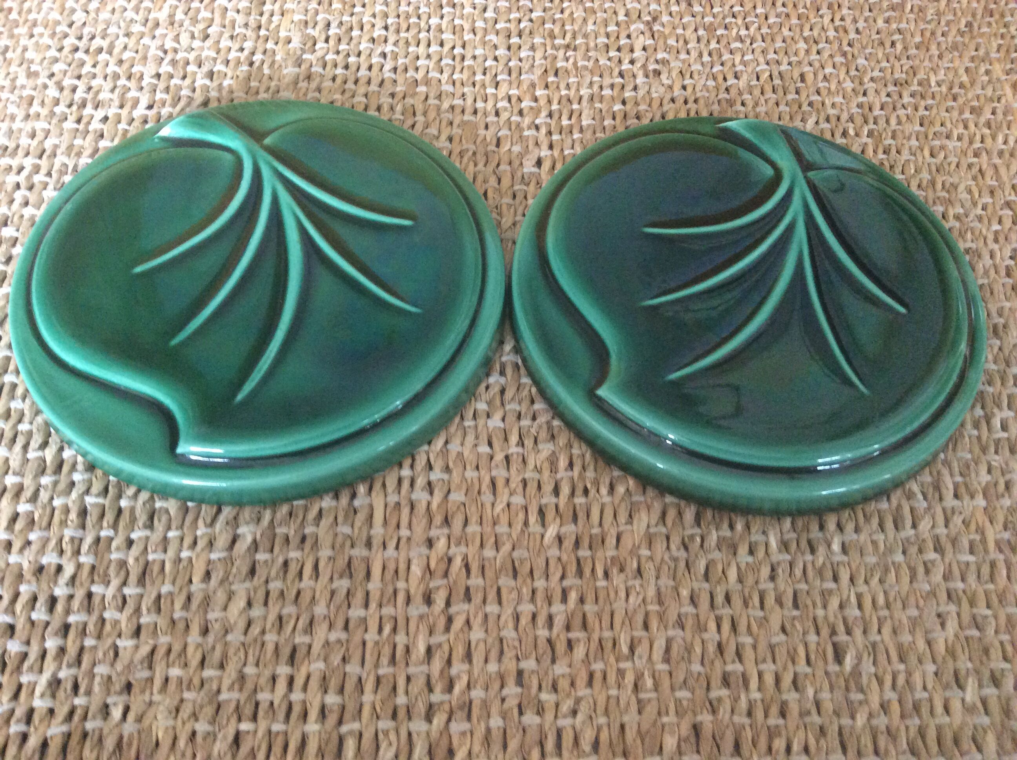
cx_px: 508
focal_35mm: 32
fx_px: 939
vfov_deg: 44.1
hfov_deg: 56.9
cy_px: 380
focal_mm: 3.3
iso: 250
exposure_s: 1/25
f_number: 2.4
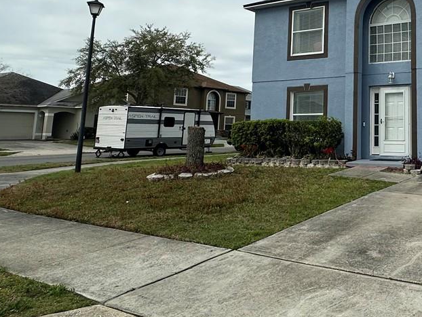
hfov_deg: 46.1
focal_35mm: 36
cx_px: 385
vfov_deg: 38.2
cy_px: 63
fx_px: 439
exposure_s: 1/2747
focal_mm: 2.22
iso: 50
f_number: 2.2
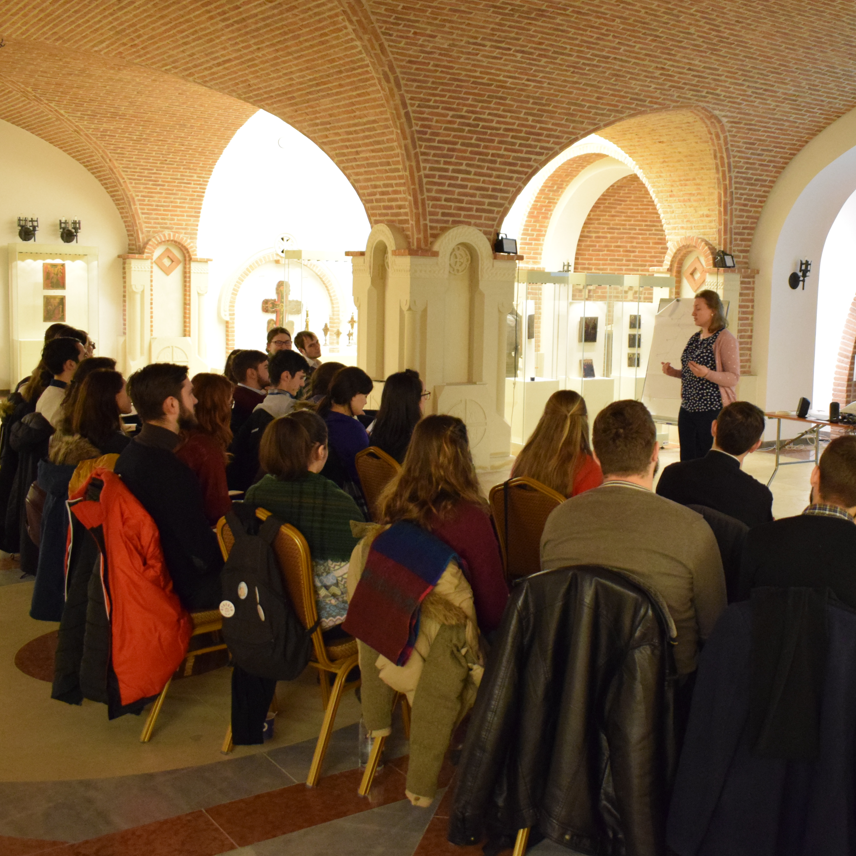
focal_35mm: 39
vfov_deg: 42.8
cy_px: 389
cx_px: 587
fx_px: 1091
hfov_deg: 42.1
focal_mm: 18
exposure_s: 1/60
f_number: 3.5
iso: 3200
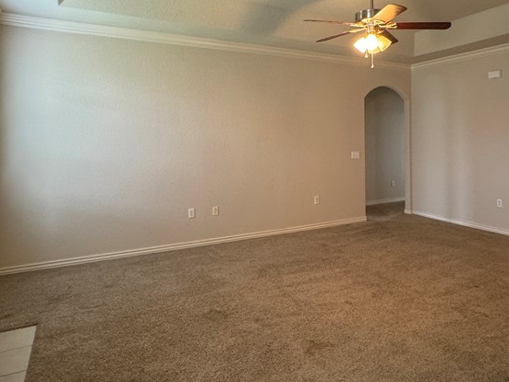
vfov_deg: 52.2
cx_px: 297
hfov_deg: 66.8
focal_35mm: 26
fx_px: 383
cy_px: 130
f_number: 2.2
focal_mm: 2.22
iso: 320
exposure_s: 1/60
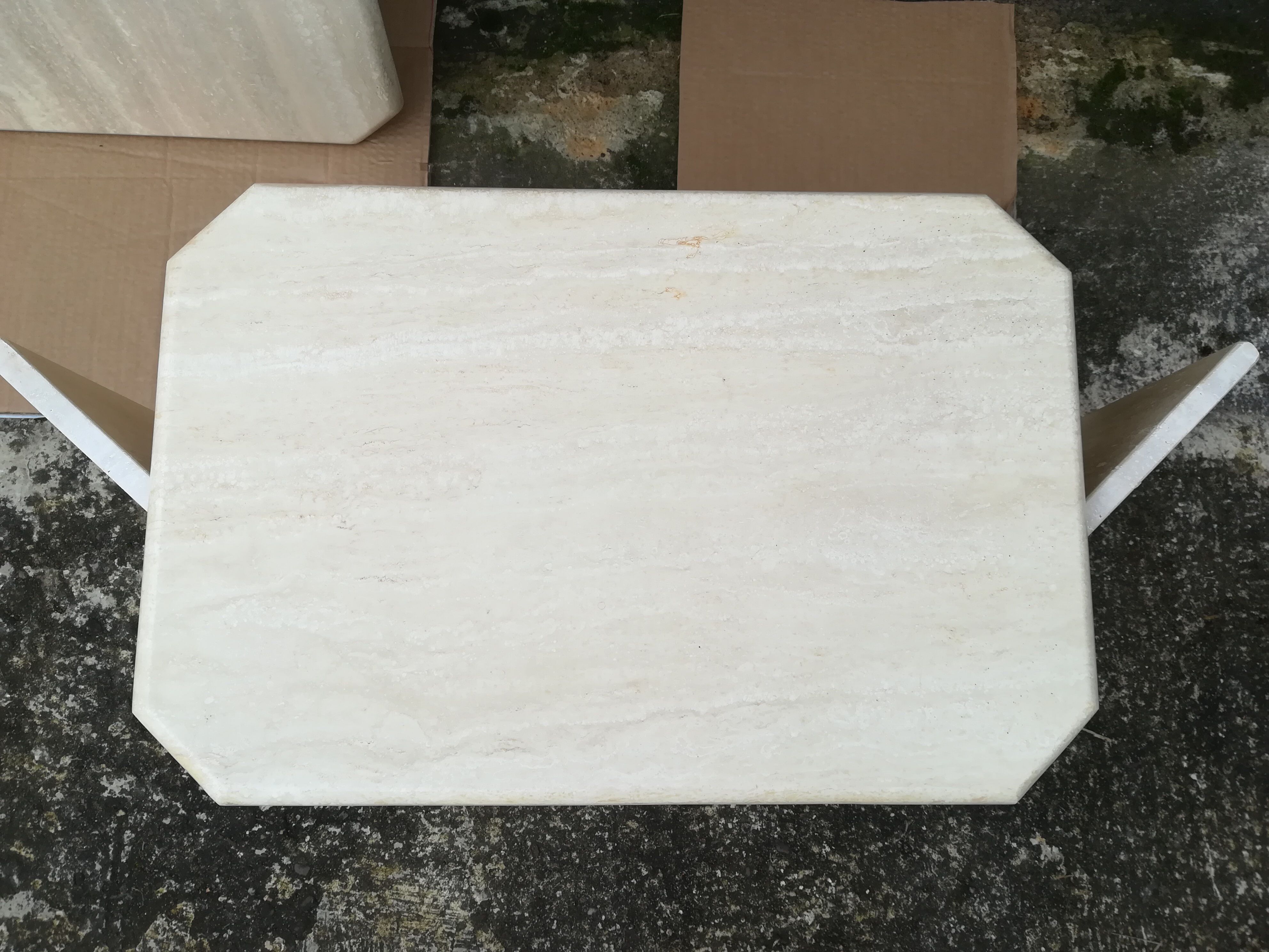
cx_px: 634
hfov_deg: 67.3
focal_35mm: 26
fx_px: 953
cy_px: 476
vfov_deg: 53.1
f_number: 2.2
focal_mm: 3.83
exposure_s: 1/110
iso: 50
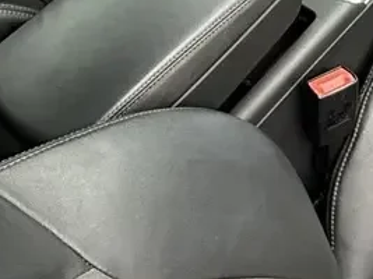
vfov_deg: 16.7
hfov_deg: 22.3
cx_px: 386
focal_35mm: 84
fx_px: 905
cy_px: -73
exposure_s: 1/99
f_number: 2.2
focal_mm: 2.22
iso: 250
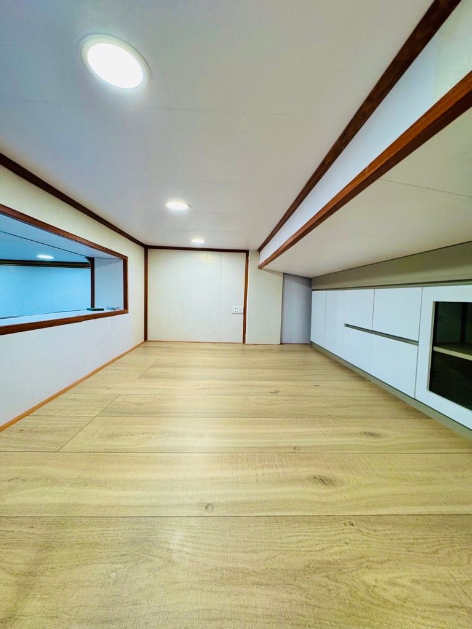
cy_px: 314
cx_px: 236
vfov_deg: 102.1
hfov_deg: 85.7
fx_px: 255
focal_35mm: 14
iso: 160
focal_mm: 2.22
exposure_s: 1/100
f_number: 2.2
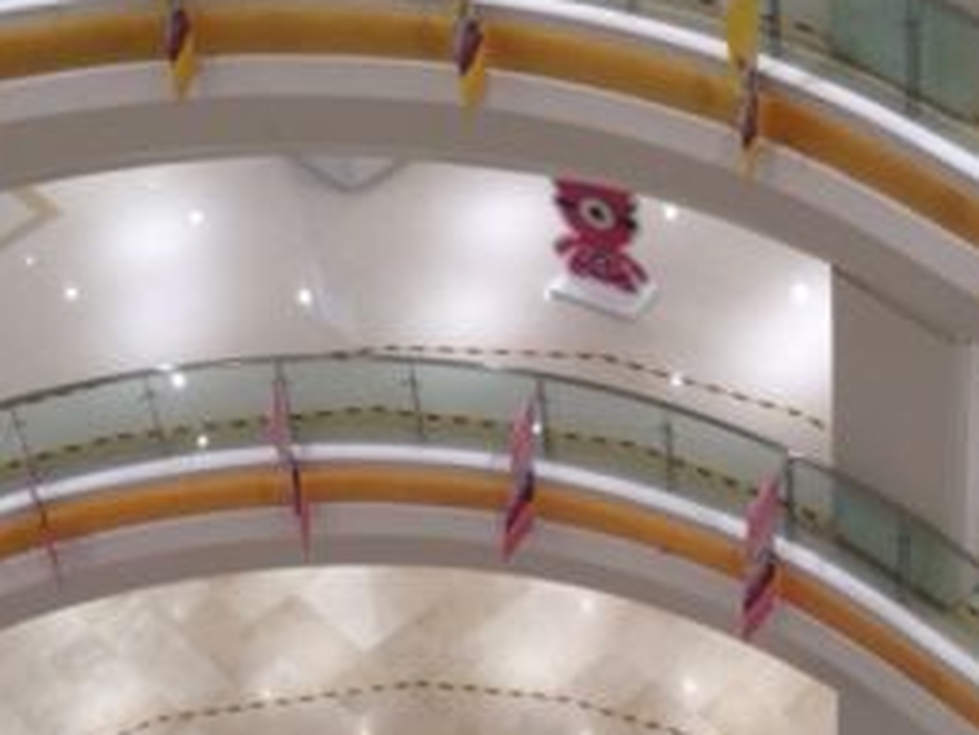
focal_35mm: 90
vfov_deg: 16.4
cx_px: 537
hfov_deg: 21.8
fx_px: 2547
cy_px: 406
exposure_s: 1/24
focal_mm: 4.12
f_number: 2.4
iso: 50
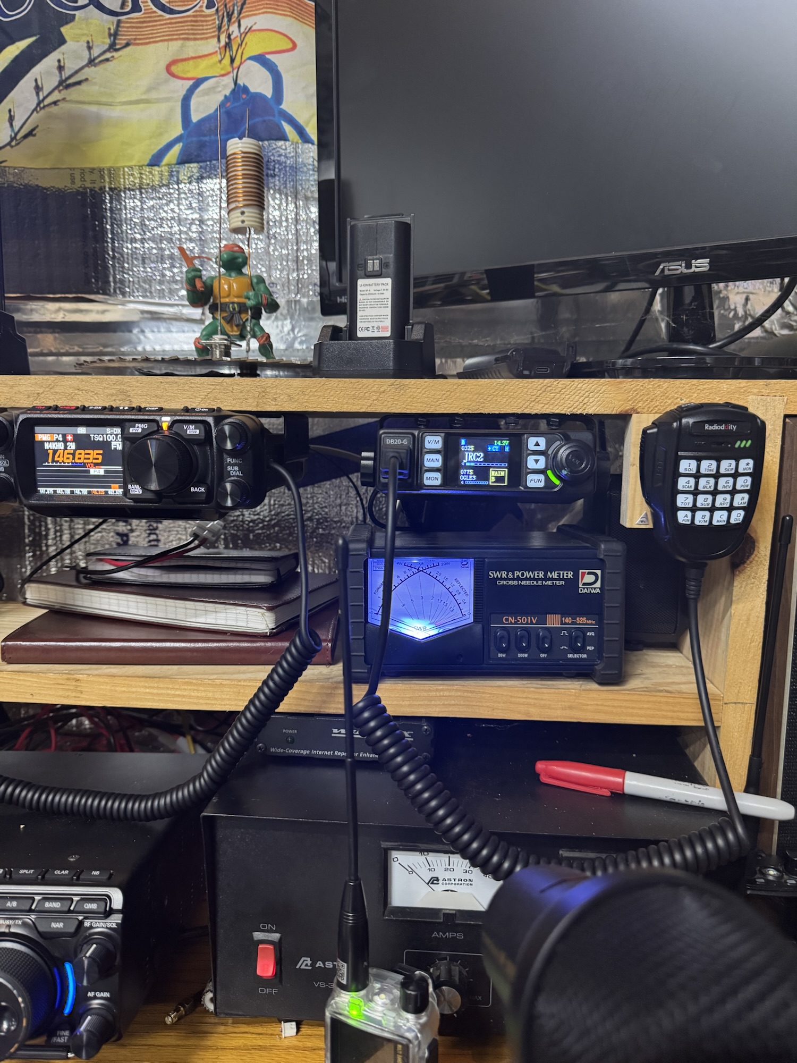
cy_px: 532
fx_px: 737
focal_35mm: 24
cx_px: 398
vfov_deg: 71.6
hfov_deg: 56.8
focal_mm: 6.76
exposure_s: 1/40
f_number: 1.78
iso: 640
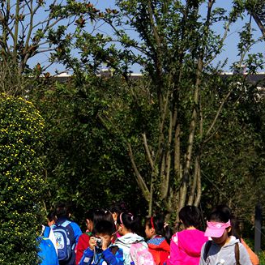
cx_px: 108
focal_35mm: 148
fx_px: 1282
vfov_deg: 11.7
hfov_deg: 11.8
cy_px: 243
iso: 100
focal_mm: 40
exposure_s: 1/1250
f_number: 5.6
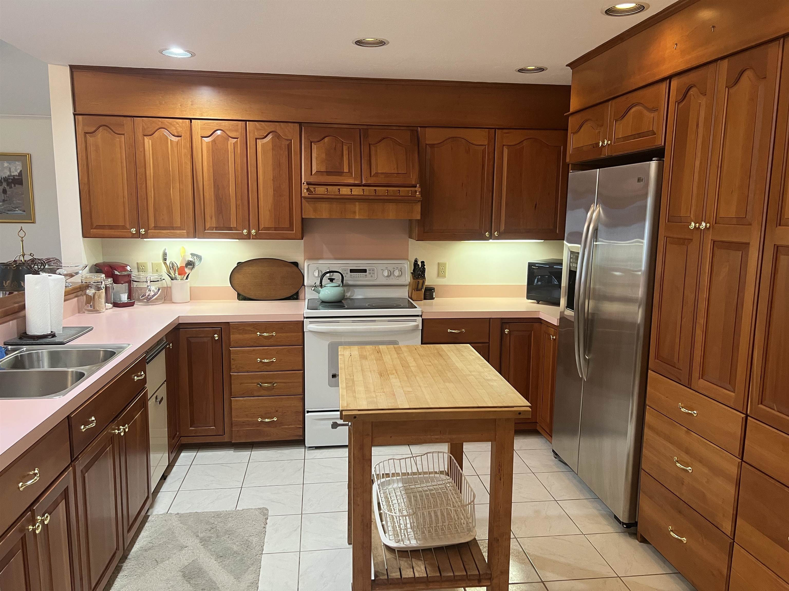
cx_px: 394
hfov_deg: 67.3
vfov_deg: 53.1
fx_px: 593
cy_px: 296
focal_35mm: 26
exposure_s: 1/60
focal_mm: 5.7
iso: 160
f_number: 1.5
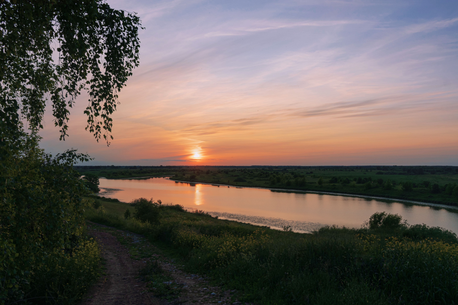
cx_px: 229
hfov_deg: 61.9
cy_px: 152
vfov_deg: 43.6
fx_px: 382
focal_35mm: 30
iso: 100
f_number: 6.3
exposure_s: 1/160
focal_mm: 20
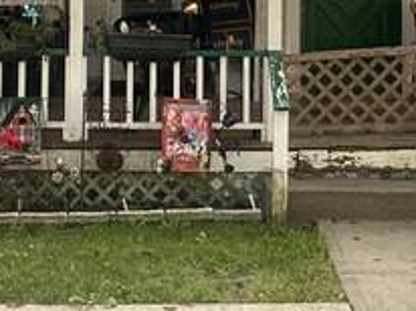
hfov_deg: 22.5
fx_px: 1044
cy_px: -32
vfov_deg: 16.4
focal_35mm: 87
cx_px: 196
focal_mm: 2.22
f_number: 2.2
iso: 40
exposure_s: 1/197
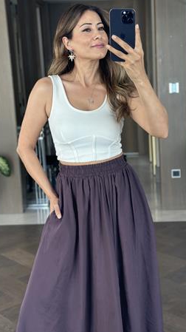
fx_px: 518
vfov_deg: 35.4
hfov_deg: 20.3
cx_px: 96
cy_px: 152
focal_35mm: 59
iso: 125
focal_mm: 6.86
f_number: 1.78
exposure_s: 1/100
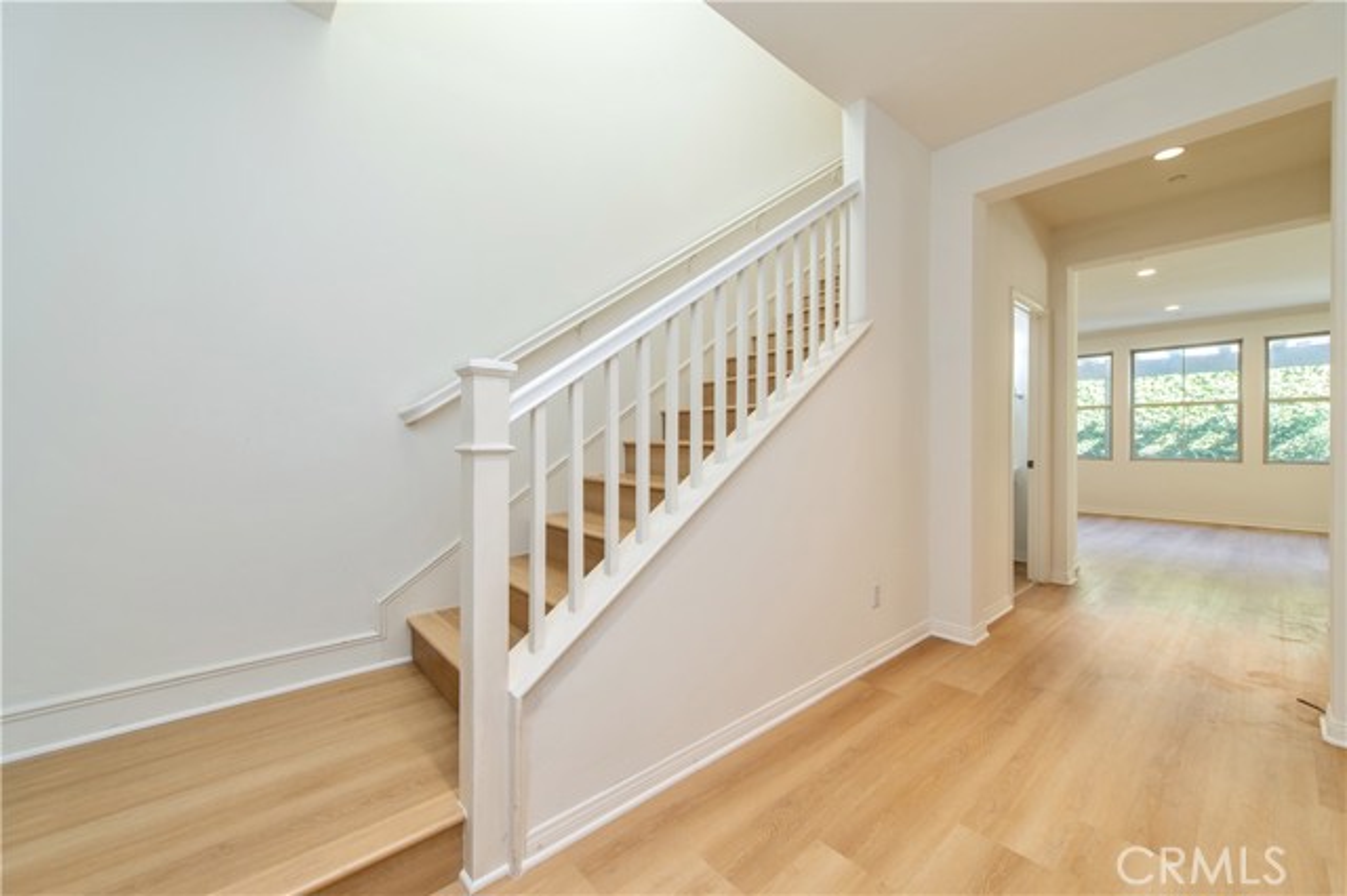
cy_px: 448
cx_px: 674
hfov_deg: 104.3
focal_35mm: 14
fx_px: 524
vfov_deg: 81.1
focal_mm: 14
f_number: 4
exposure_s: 1/60
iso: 400
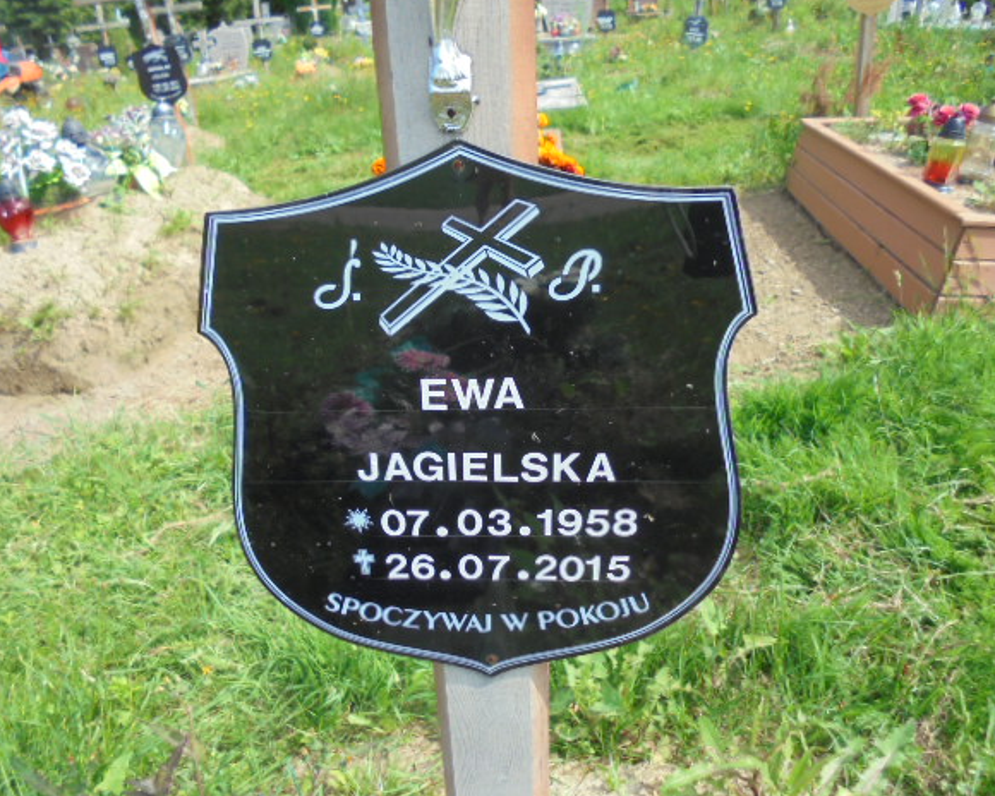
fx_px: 825
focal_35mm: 28
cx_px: 465
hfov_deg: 62.2
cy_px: 400
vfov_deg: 51.5
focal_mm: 4.6
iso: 100
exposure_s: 1/400
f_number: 3.5
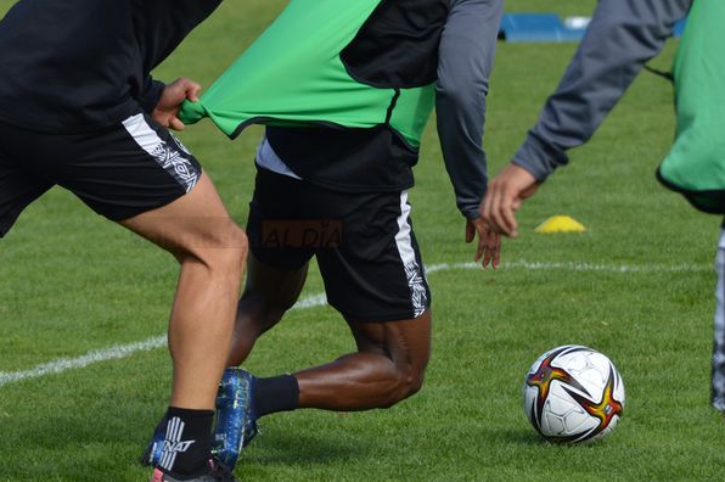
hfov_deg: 6.4
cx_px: 236
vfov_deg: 4.2
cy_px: 111
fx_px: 6494
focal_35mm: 323
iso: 400
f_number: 5.6
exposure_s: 1/1600
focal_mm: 135
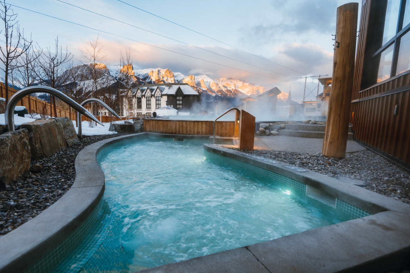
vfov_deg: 67.4
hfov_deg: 89.7
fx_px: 205
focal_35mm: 18
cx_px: 184
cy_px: 138
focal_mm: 16
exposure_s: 1/100
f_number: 2.8
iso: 64
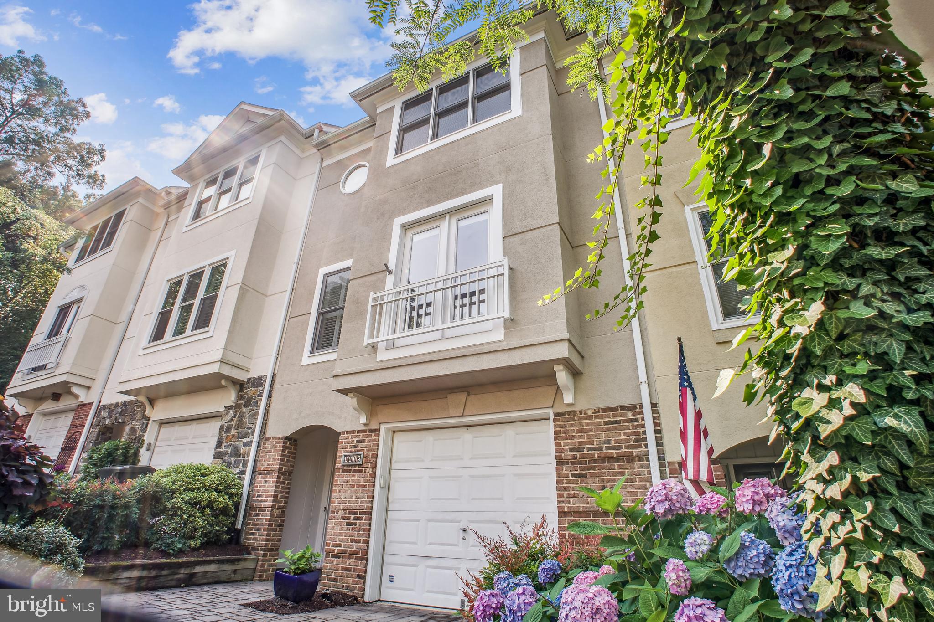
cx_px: 467
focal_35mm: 16
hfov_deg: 95.0
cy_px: 311
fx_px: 428
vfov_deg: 72.0
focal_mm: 11
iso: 100
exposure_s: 1/320
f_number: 8
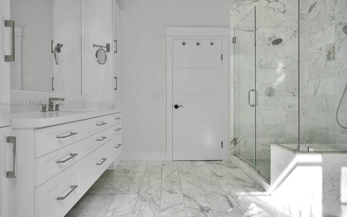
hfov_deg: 82.3
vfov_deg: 57.2
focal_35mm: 21
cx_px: 172
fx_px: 199
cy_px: 103
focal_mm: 20
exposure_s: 1/640
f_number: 7.1
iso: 640
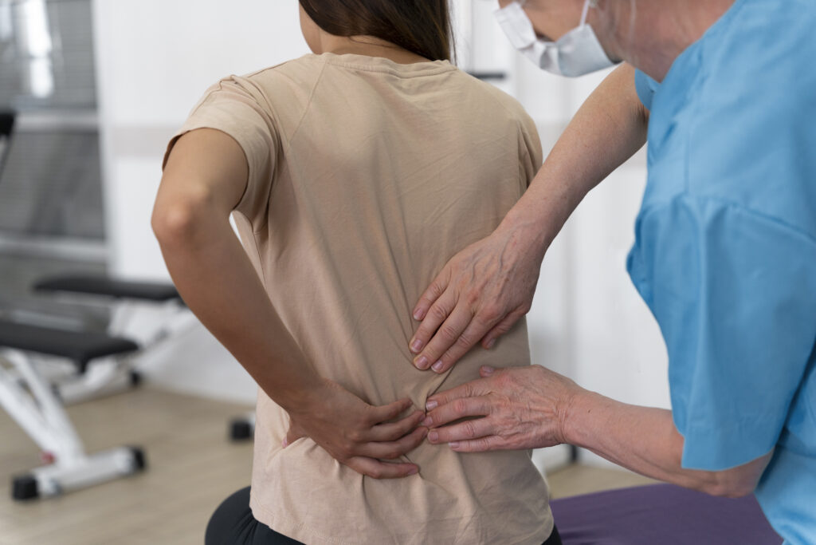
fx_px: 1444
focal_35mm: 64
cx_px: 408
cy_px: 272
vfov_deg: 21.3
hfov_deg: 31.6
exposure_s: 1/250
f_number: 2.8
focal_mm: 63.7
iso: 500
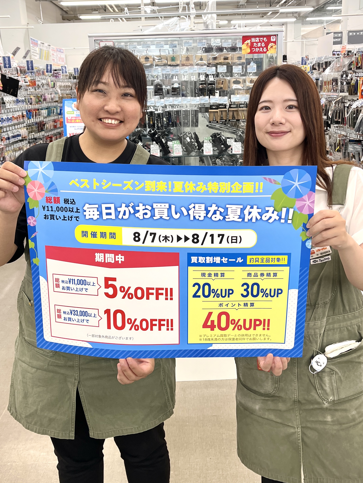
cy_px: 242
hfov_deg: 53.1
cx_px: 182
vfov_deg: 67.3
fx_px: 364
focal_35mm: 26
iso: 64
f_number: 1.6
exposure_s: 1/119
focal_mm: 5.1
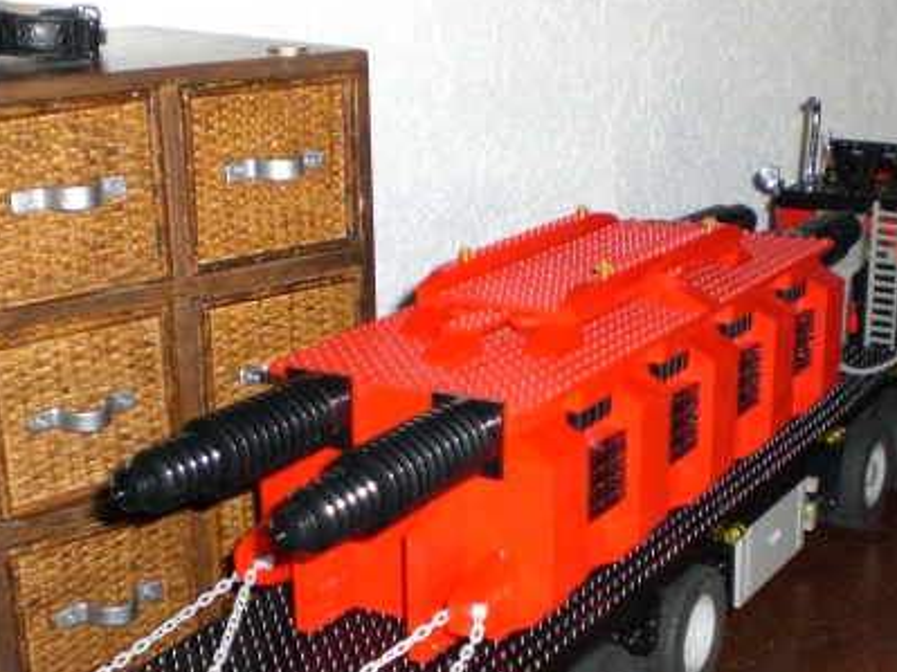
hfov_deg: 31.6
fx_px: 1580
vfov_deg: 23.8
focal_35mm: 61
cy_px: 492
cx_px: 522
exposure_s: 1/60
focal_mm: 6.3
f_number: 3.1
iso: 200
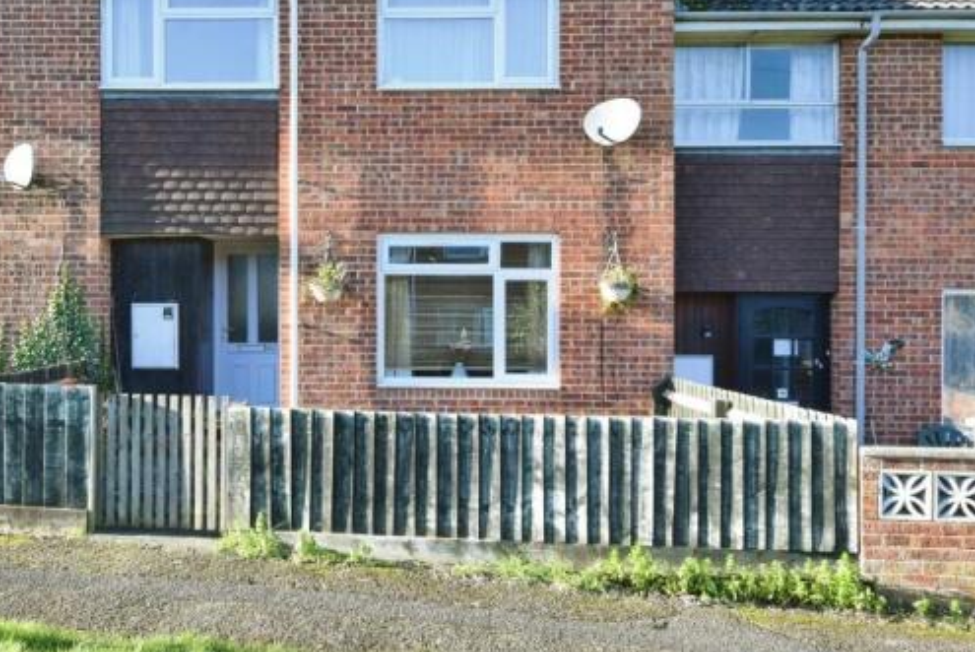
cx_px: 342
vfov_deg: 39.2
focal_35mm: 34
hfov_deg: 55.3
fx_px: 912
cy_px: 265
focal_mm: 17
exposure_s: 1/250
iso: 400
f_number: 8
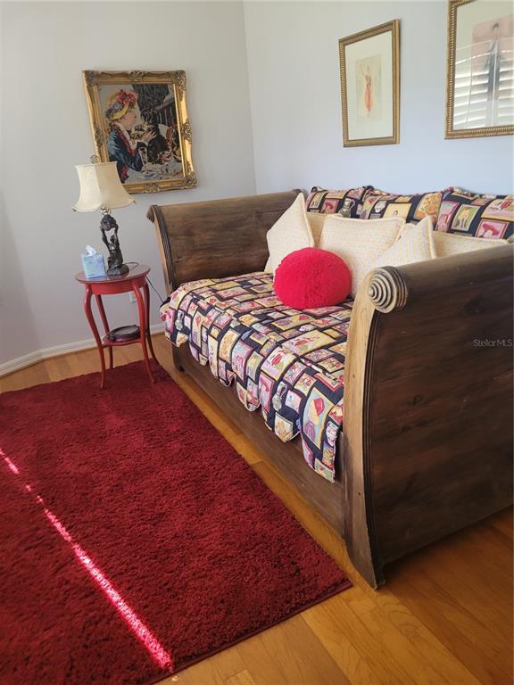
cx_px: 257
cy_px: 342
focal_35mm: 26
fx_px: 515
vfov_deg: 67.3
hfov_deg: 53.1
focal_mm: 5.4
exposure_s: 1/40
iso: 200
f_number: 1.8
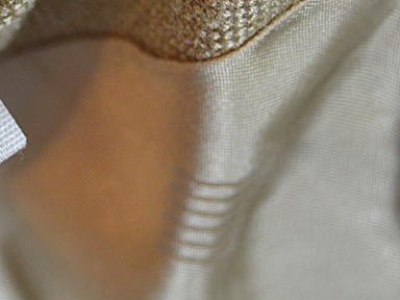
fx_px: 1733
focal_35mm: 150
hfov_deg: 13.0
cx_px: -12
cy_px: 19
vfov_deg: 9.8
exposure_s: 1/60
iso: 720
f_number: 5
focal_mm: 40
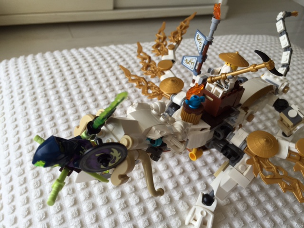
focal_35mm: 29
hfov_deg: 61.7
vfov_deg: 48.2
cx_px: 152
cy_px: 114
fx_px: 255
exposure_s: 1/120
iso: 40
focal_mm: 4.15
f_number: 2.2
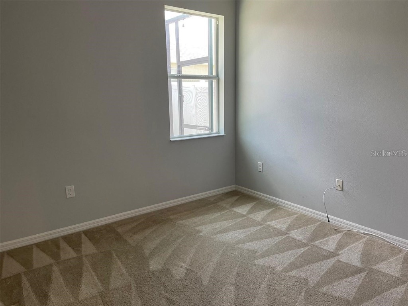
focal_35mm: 26
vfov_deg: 53.1
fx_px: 306
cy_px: 153
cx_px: 204
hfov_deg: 67.3
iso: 80
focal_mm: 4.2
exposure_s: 1/60
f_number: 1.6
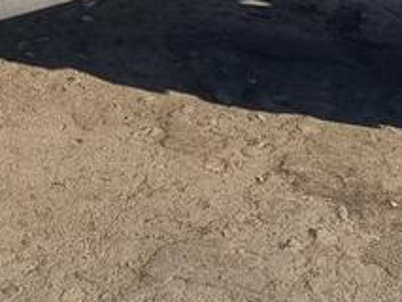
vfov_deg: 8.8
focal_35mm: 156
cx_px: -26
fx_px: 1813
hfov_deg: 12.5
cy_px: -368
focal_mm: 5.4
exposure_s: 1/860
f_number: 1.8
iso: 50
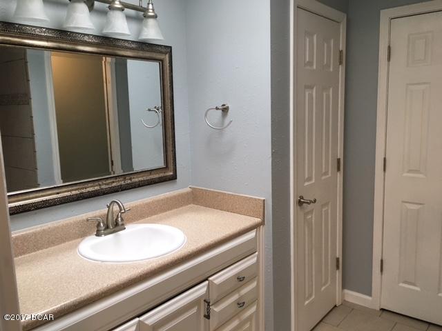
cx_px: 221
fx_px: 370
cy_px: 166
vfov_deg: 48.2
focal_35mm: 29
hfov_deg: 61.7
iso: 100
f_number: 2.2
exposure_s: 1/30
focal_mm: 4.15
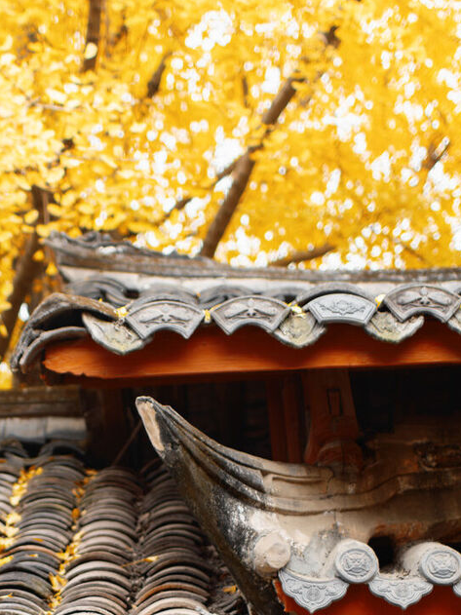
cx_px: 81
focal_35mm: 84
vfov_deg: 22.5
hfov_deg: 17.4
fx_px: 1492
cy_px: 595
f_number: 1.8
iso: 200
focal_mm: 35
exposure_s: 1/1000
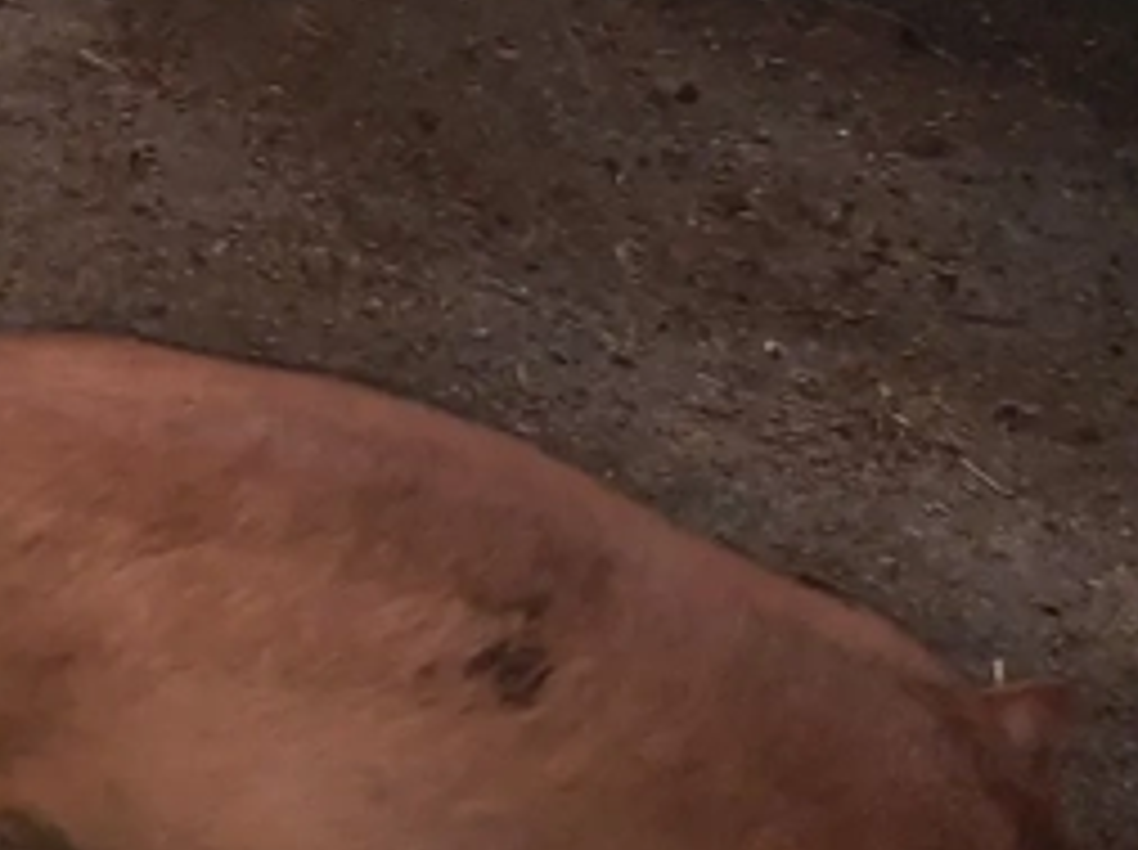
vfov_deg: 14.7
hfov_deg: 16.0
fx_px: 3250
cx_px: -1053
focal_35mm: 99
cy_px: 36
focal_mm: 4.6
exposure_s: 1/33
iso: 320
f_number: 2
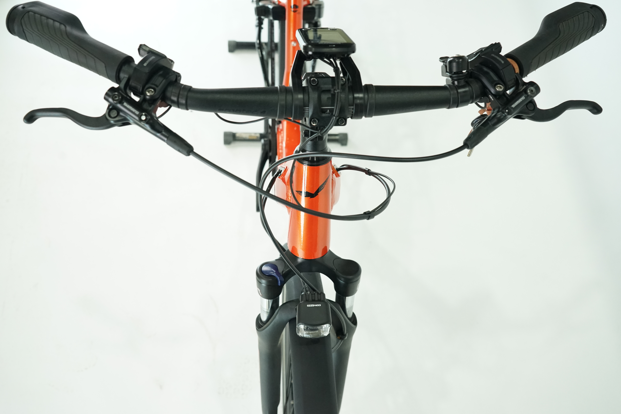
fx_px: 552
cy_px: 207
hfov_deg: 58.7
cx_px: 310
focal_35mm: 32
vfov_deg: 41.1
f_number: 5.6
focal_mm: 32
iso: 2500
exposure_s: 1/200
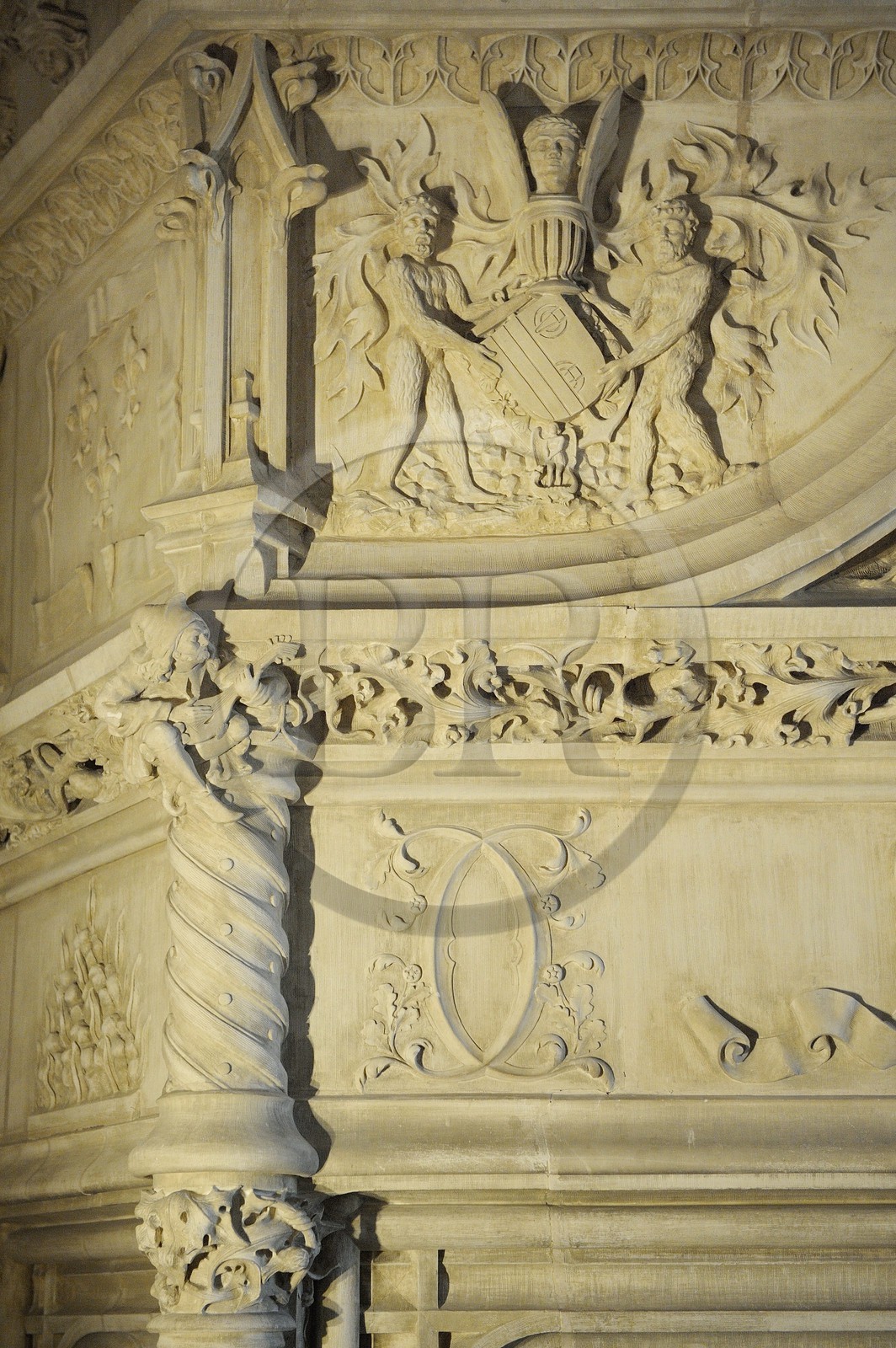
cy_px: 674
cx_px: 448
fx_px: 2319
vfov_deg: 32.4
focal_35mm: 62
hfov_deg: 21.9
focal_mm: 62
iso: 1600
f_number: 5
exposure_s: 1/60
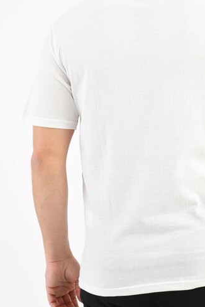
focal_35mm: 95
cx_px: 150
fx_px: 811
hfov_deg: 14.4
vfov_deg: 21.4
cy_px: 94
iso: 100
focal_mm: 62
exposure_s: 1/160
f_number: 7.1
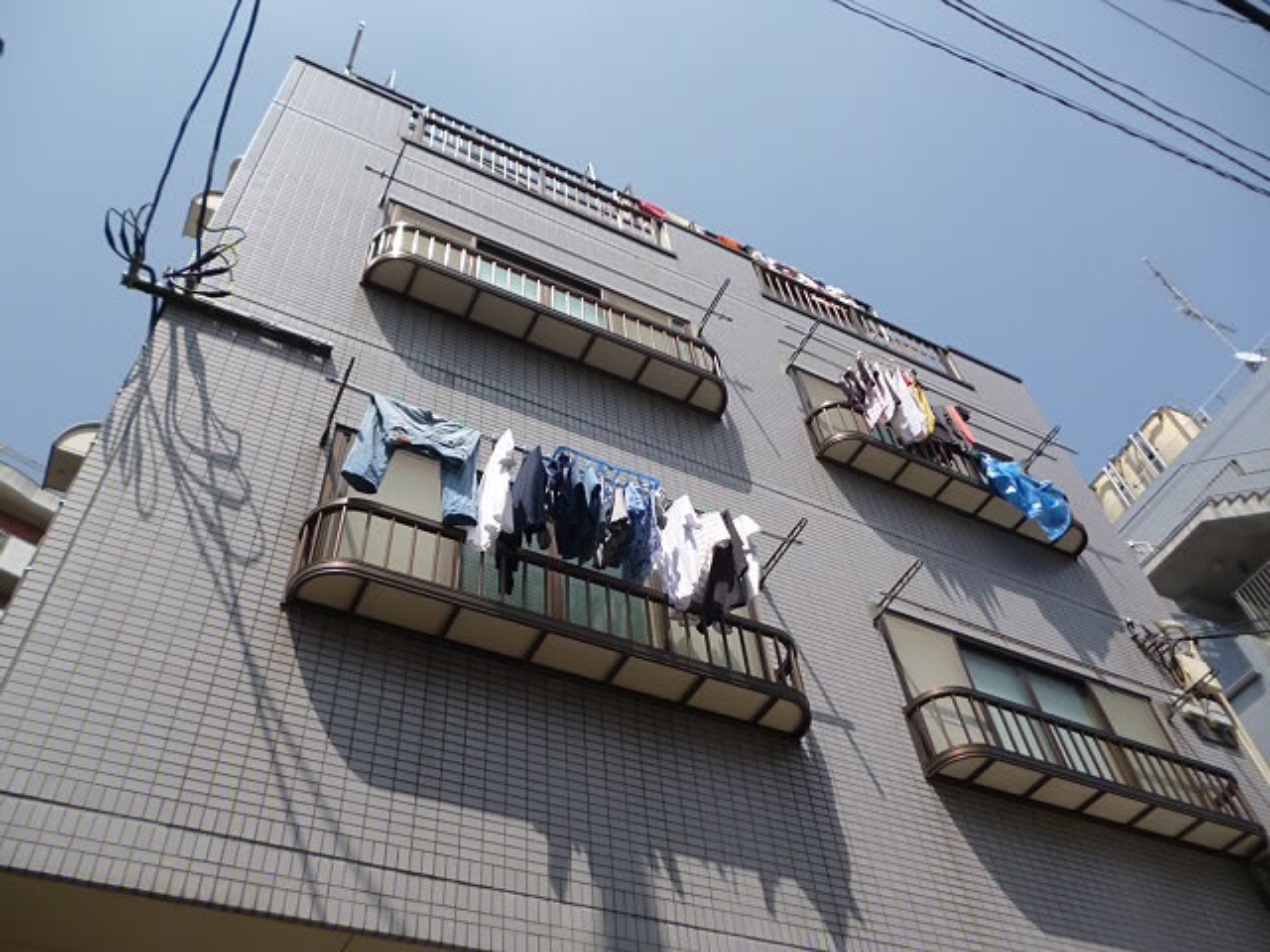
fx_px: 1027
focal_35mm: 28
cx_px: 635
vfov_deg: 49.7
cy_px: 476
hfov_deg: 63.4
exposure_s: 1/125
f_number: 9
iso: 100
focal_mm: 5
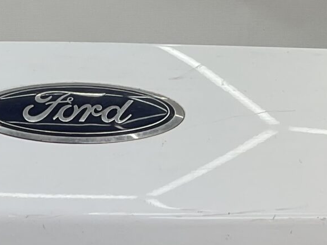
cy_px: 403
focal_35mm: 127
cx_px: 55
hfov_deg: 15.4
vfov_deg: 11.1
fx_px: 1199
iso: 16
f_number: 1.8
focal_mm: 3
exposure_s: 1/283
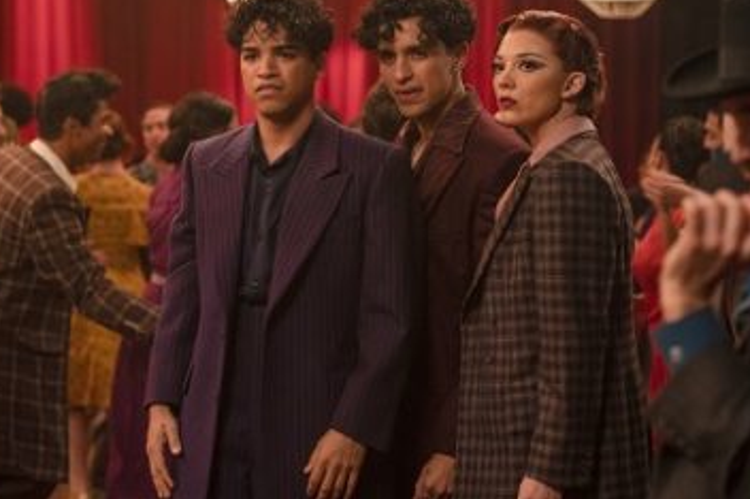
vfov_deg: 14.7
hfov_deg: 21.9
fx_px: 1936
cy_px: 228
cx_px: 378
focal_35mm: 93
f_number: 3.2
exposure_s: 1/100
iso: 4000
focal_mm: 85
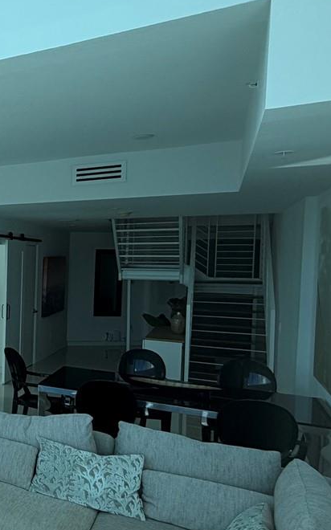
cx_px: -214
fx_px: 520
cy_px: 279
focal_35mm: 36
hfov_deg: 24.0
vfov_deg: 54.0
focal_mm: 2.22
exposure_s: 1/502
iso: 64
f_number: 2.2
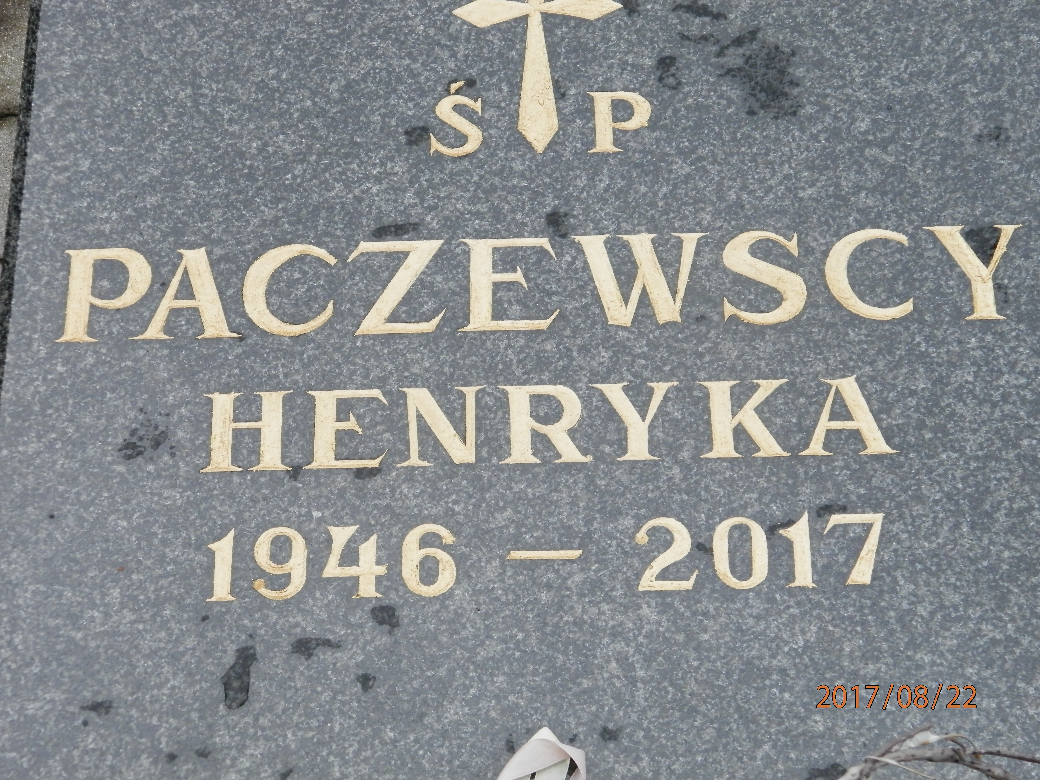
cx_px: 520
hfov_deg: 23.8
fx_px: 2464
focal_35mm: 82
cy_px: 390
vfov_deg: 18.0
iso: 200
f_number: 4.2
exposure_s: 1/100
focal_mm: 14.6
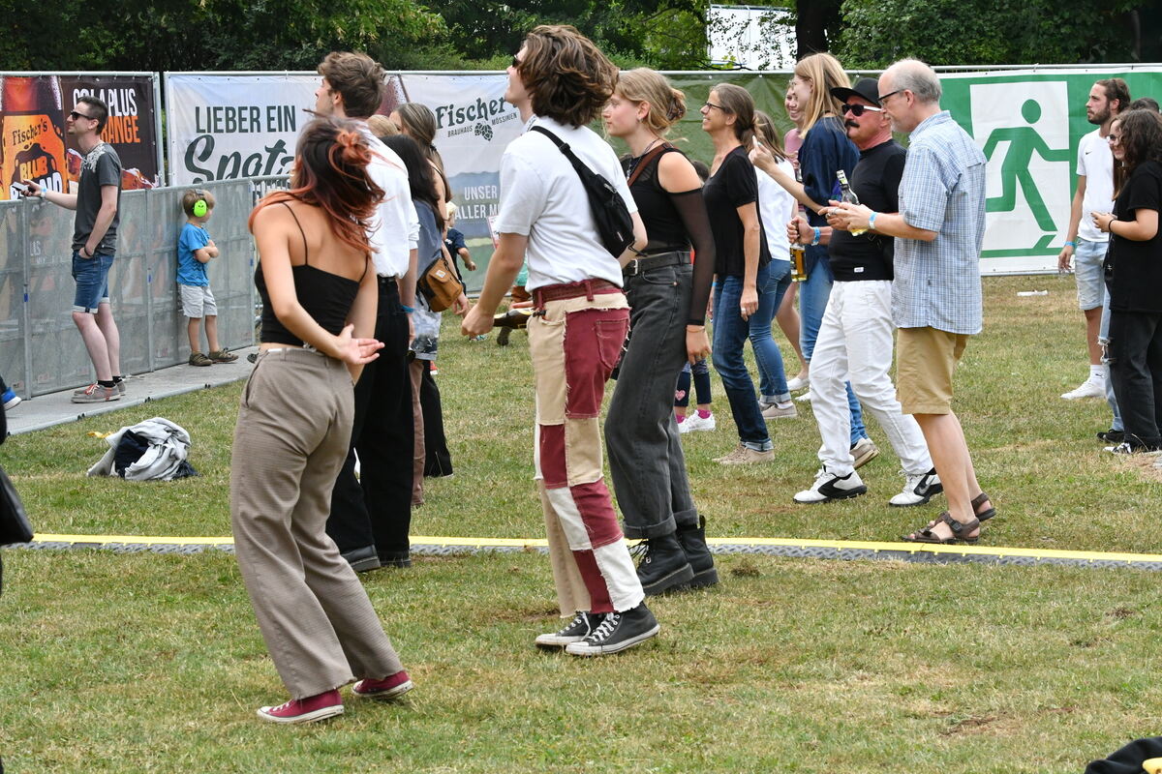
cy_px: 387
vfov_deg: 13.0
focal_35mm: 105
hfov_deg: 19.5
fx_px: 3389
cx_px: 581
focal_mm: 70
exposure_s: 1/320
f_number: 9
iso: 2000
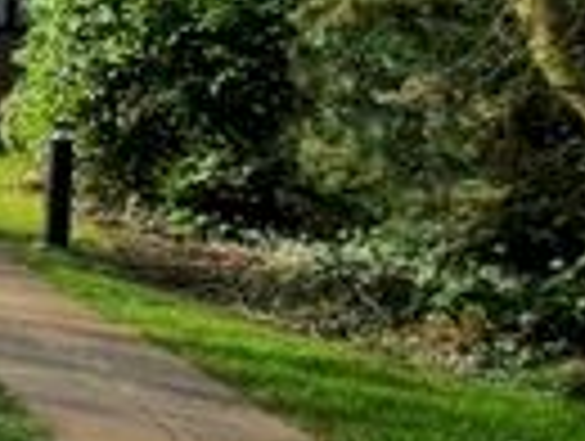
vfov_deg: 20.9
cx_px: -918
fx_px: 1185
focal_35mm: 70
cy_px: 97
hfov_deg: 14.0
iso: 50
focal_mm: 1.8
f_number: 2.2
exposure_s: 1/1352
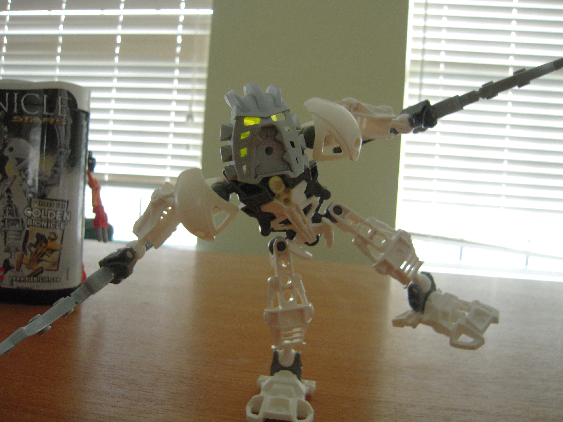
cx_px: 282
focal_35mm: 28
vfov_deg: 49.7
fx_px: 455
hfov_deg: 63.4
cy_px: 211
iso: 400
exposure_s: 1/13
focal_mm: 5
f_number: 2.7
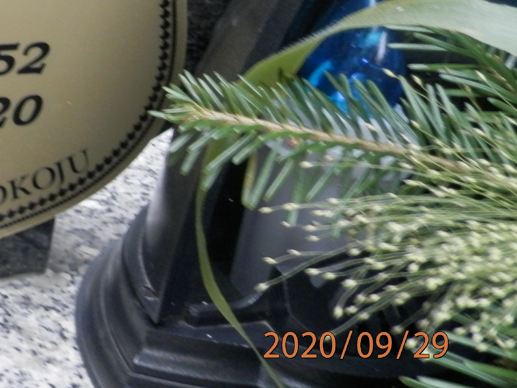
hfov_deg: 29.3
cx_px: -78
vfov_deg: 24.0
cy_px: -9
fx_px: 866
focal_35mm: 58
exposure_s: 1/20
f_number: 3.1
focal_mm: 4.5
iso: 200
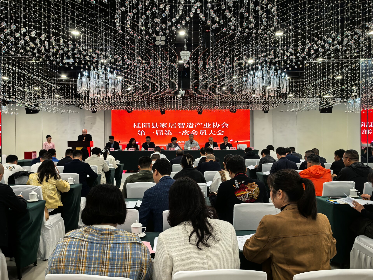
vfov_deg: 51.4
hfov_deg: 65.3
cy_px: 140
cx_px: 186
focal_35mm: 27
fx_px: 291
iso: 200
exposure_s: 1/100
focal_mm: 5.75
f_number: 2
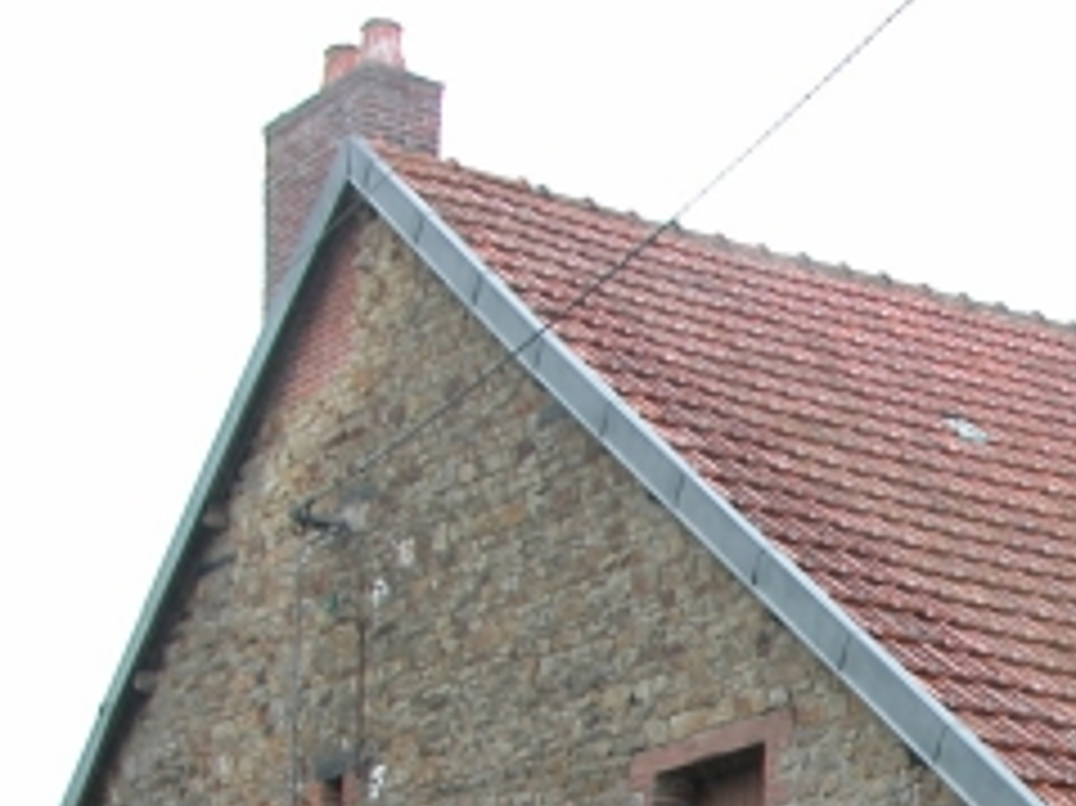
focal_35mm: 100
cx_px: 1216
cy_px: 1000
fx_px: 3107
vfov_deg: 14.3
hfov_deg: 18.8
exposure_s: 1/90.3
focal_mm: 8.9
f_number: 3.5
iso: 100
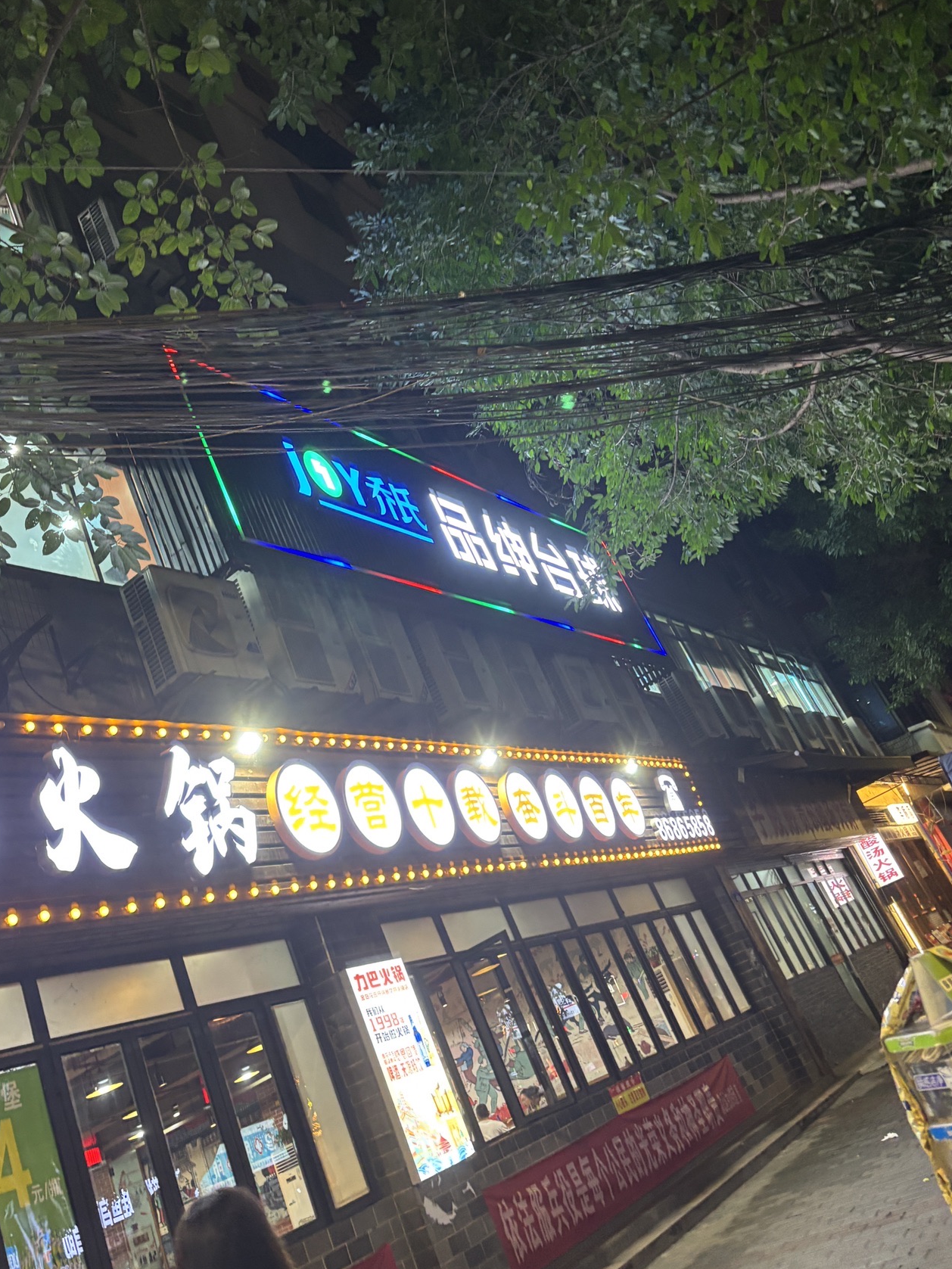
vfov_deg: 58.3
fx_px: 1137
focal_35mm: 31
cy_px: 580
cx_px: 406
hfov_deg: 45.3
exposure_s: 1/60
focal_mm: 5.96
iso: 250
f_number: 1.6
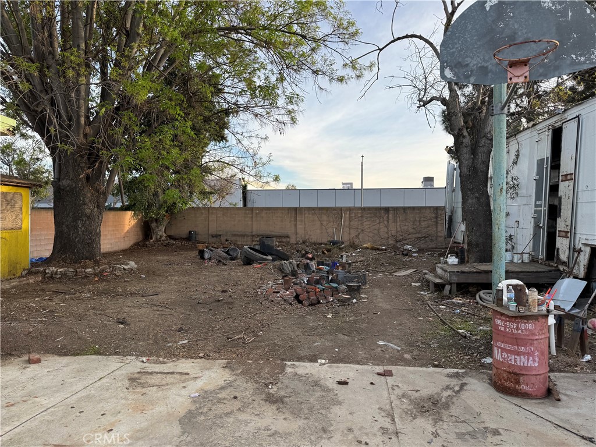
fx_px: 413
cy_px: 224
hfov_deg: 71.6
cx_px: 298
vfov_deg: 56.8
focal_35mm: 24
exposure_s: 1/1026
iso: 80
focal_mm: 6.76
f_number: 1.78
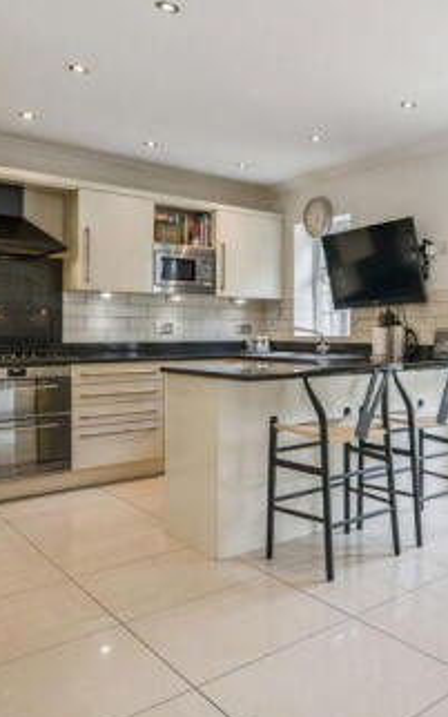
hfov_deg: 37.4
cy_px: 344
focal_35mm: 29
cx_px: 471
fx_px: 567
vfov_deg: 64.6
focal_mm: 14
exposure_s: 1/10
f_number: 9
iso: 160
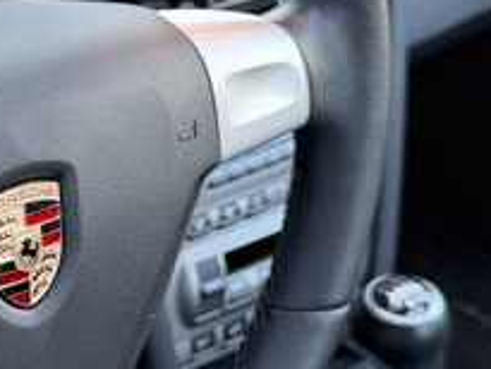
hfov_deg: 20.3
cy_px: 216
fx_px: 1277
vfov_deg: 16.4
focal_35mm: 90
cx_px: -113
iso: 200
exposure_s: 1/112
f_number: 1.78
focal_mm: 6.76
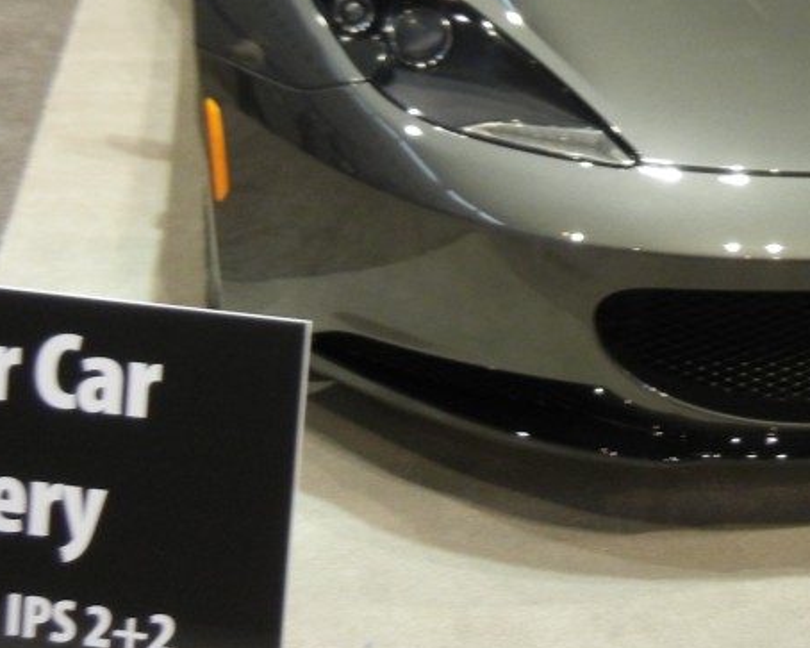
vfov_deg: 22.5
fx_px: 1582
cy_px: 57
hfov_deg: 28.2
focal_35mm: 66
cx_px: 623
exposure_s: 1/50.8
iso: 400
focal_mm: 5.4
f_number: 3.5
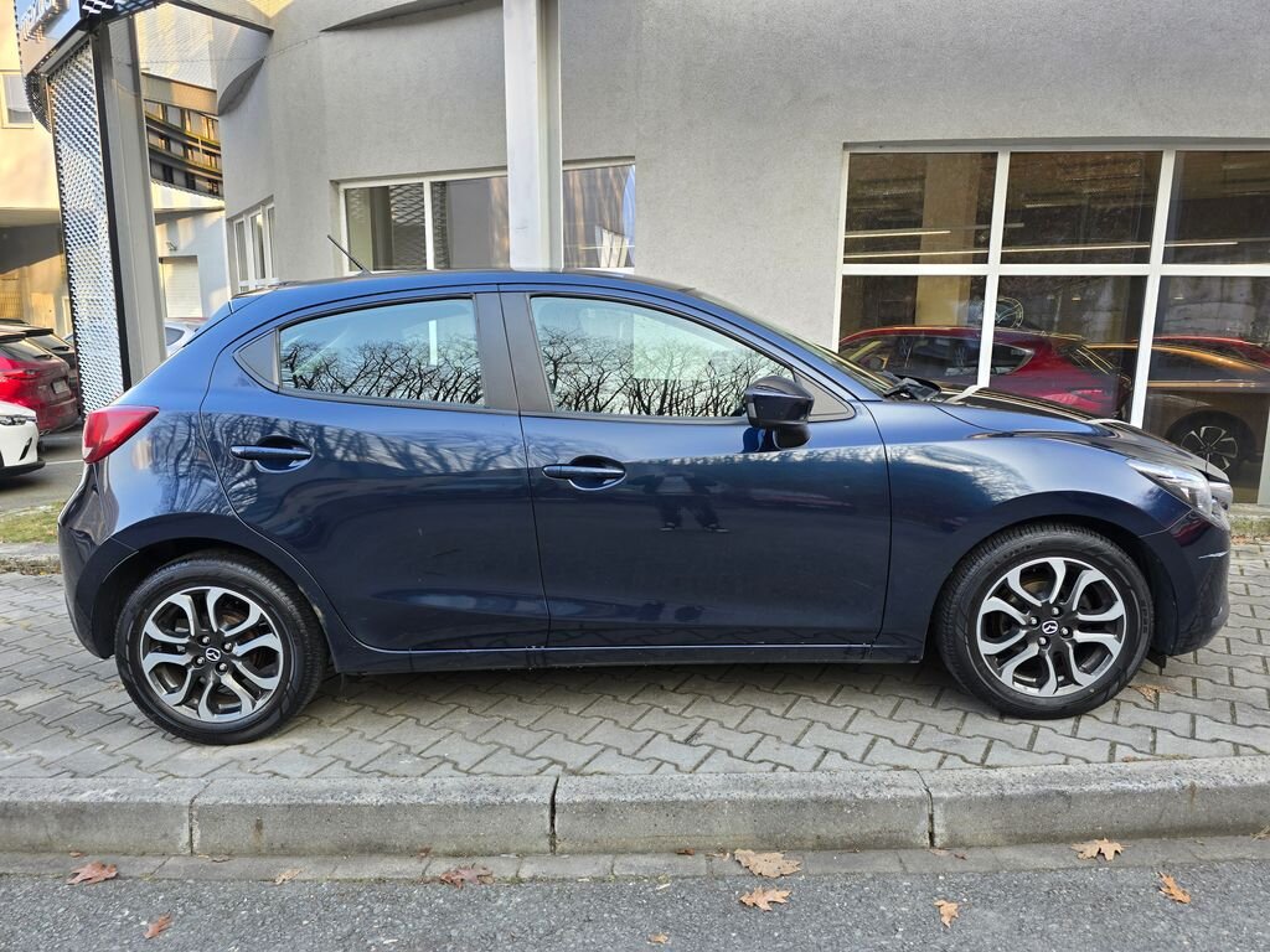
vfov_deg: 58.9
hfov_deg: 73.9
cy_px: 476
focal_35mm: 23
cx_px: 635
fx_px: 844
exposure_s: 1/100
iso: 40
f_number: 1.7
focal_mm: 6.3
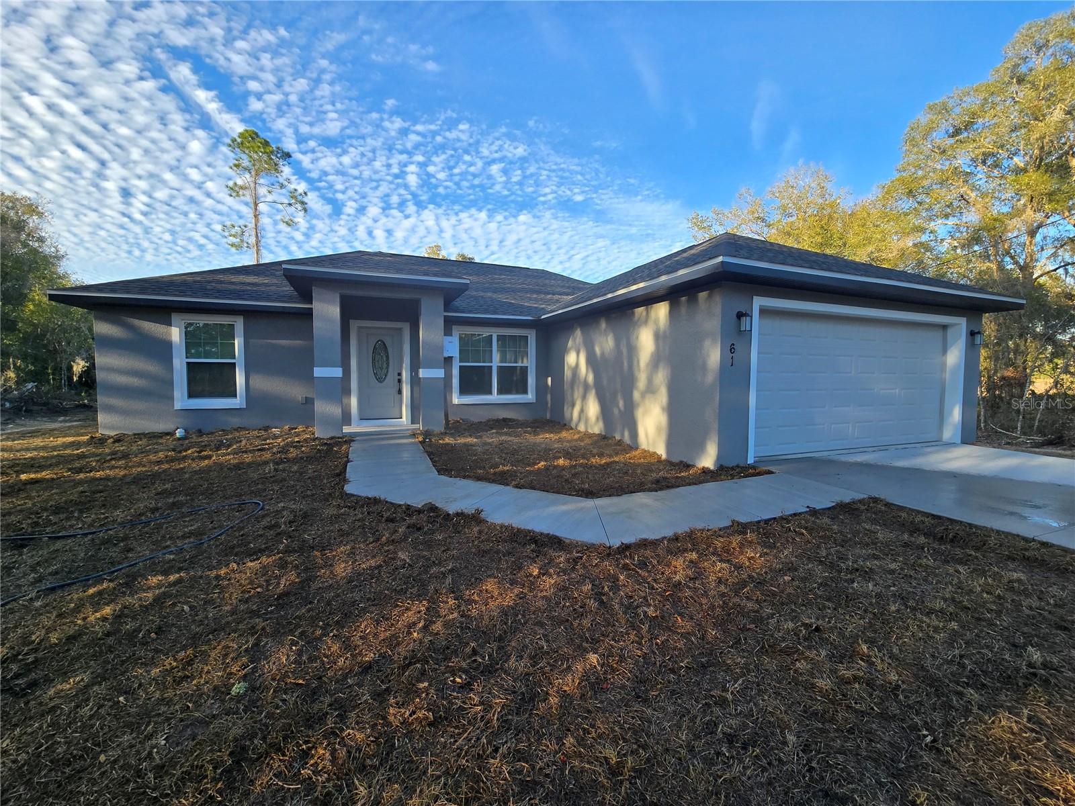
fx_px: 404
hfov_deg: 106.2
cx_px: 538
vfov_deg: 89.9
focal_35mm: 13
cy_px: 403
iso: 50
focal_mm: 2.2
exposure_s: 1/604
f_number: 2.2
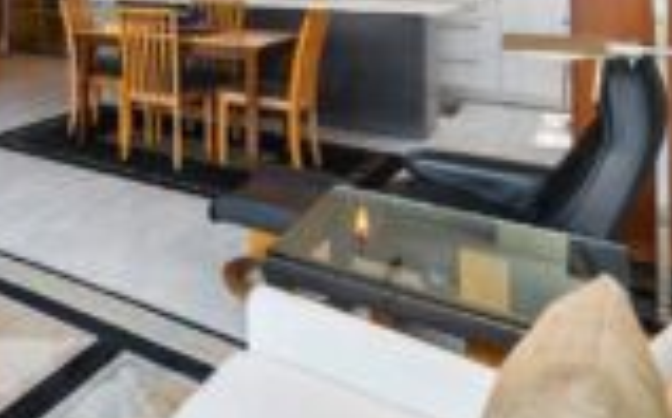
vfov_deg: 31.0
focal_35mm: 36
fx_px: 659
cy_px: -53
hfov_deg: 42.3
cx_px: -72
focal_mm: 14
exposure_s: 1/13
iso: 200
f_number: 8
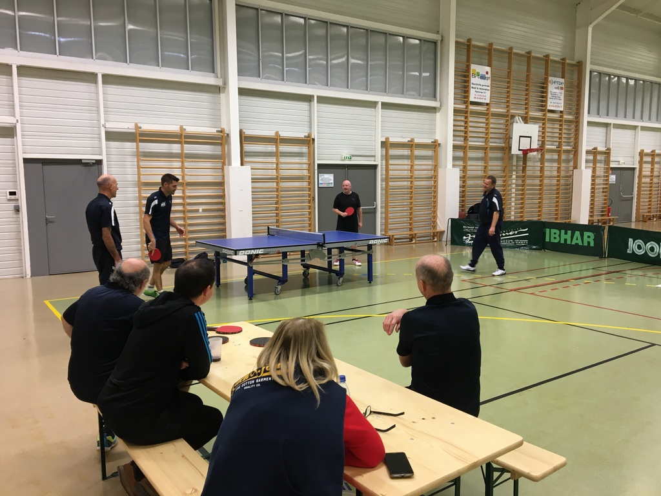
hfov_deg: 61.7
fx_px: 554
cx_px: 330
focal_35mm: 29
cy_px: 248
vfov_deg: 48.2
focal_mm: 4.15
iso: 80
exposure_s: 1/33
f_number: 2.2
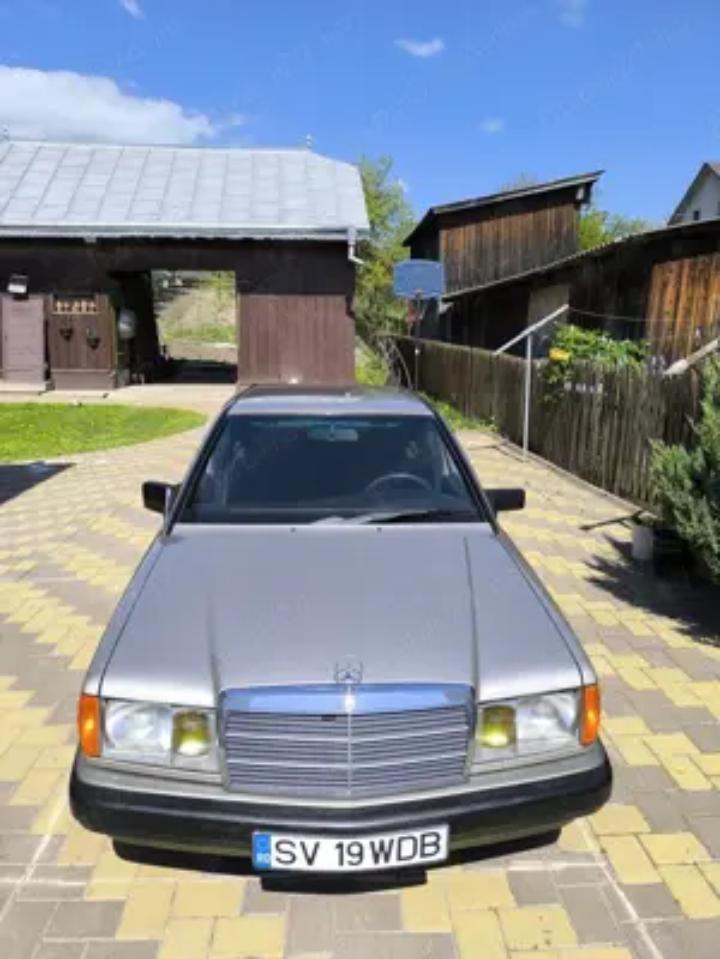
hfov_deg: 58.9
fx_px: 638
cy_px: 480
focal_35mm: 23
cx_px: 360
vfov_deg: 73.9
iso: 50
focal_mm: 6.14
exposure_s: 1/860
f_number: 1.65
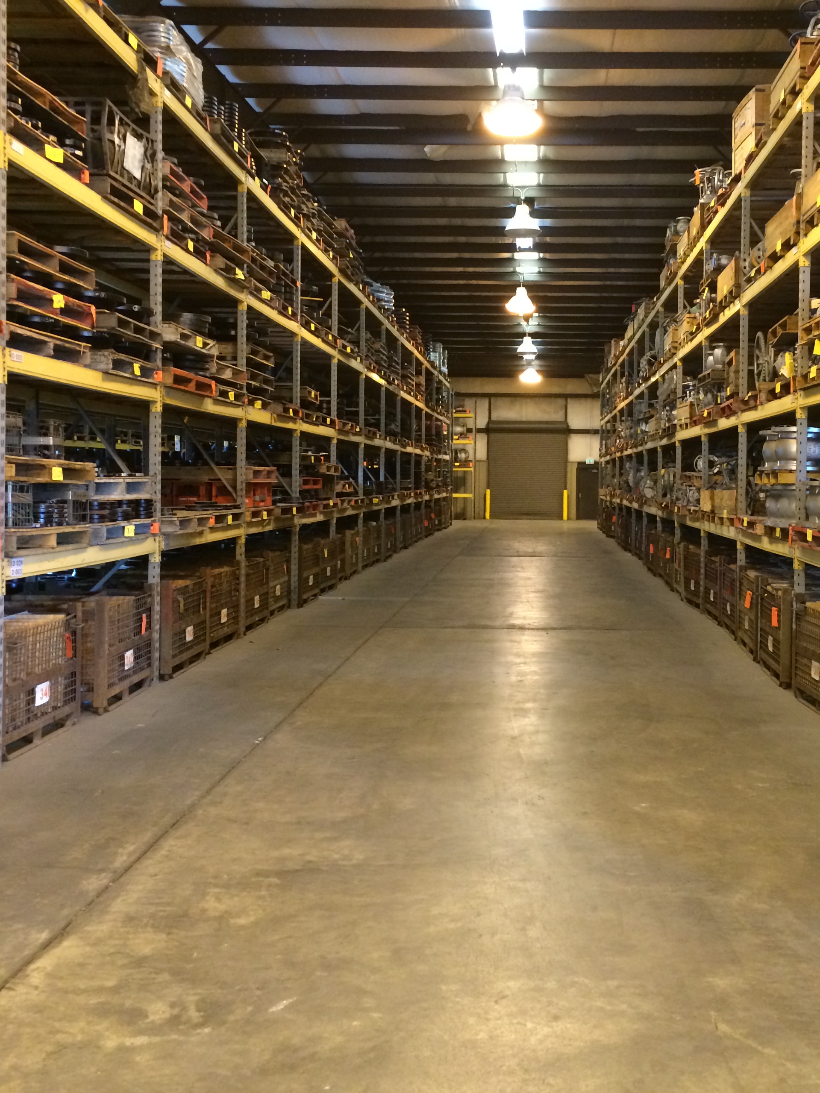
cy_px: 500
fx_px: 1168
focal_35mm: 37
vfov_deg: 50.1
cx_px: 516
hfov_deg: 38.4
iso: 250
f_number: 2.2
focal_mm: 4.15
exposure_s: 1/30
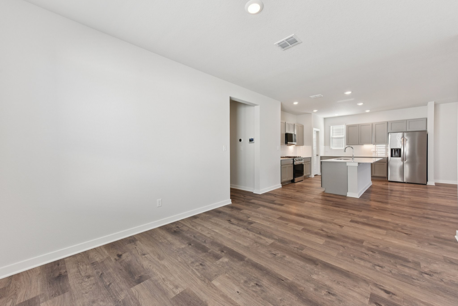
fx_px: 178
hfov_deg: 104.2
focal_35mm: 14
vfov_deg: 81.2
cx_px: 229
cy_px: 153
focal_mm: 14
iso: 400
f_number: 8
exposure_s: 1/60
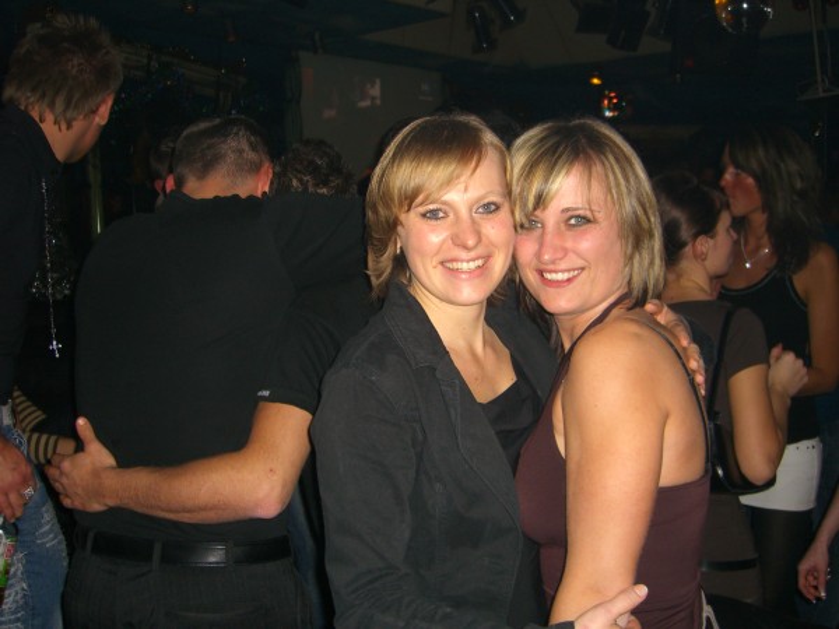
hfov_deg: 49.0
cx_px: 420
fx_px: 921
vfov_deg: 37.7
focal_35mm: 38
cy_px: 314
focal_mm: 7.9
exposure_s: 1/60
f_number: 2.8
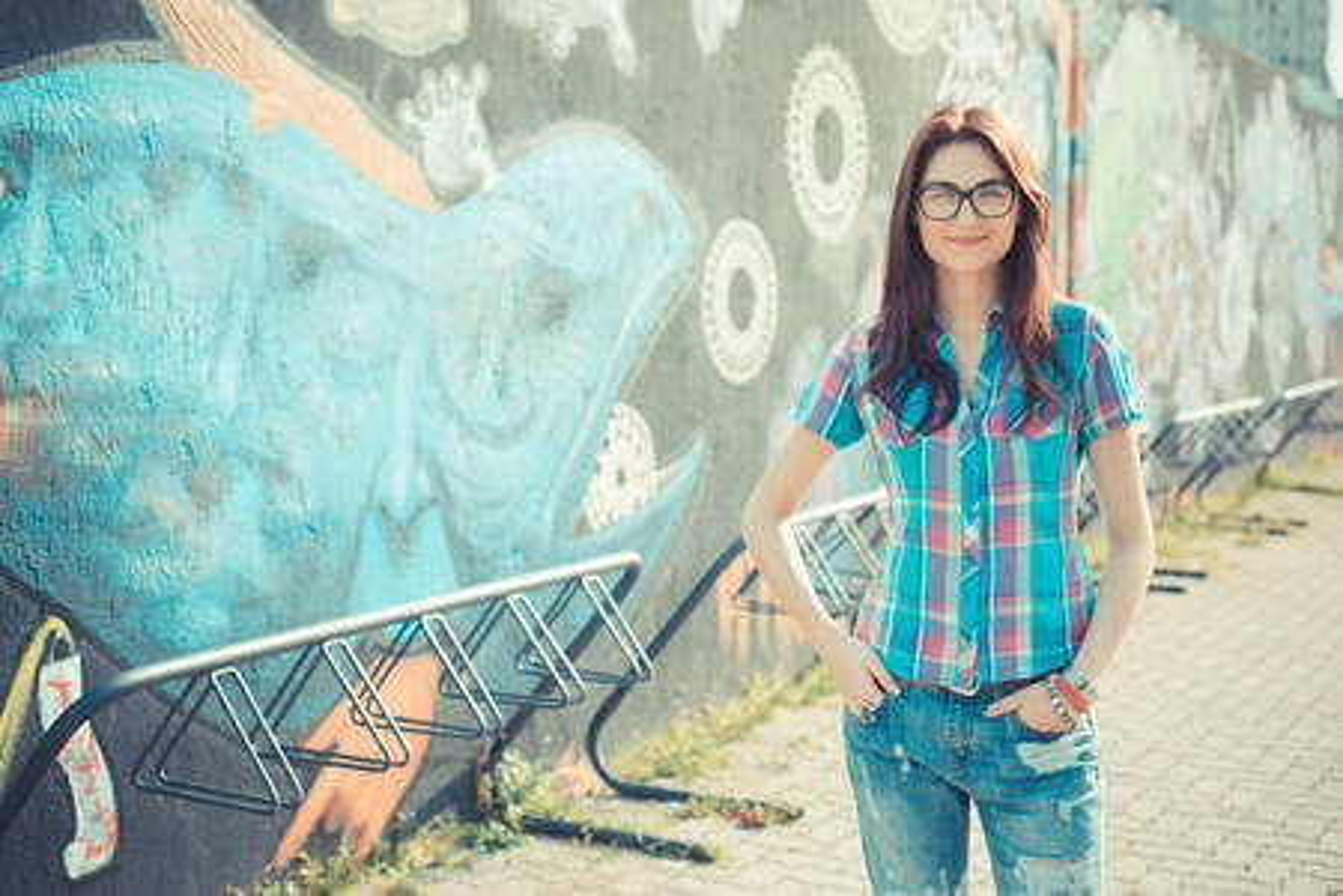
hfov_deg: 39.6
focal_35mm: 50
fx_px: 1865
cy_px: 448
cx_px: 672
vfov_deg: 27.0
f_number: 2.8
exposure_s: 1/1000
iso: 200
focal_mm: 50
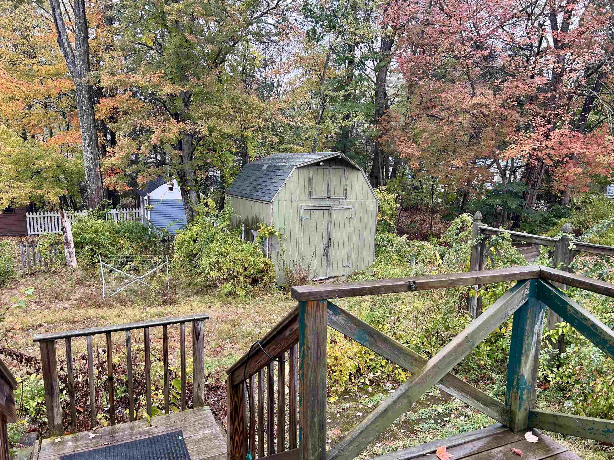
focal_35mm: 27
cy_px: 238
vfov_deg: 51.3
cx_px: 316
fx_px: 479
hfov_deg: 65.3
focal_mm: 5.7
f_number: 1.5
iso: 50
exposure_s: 1/121
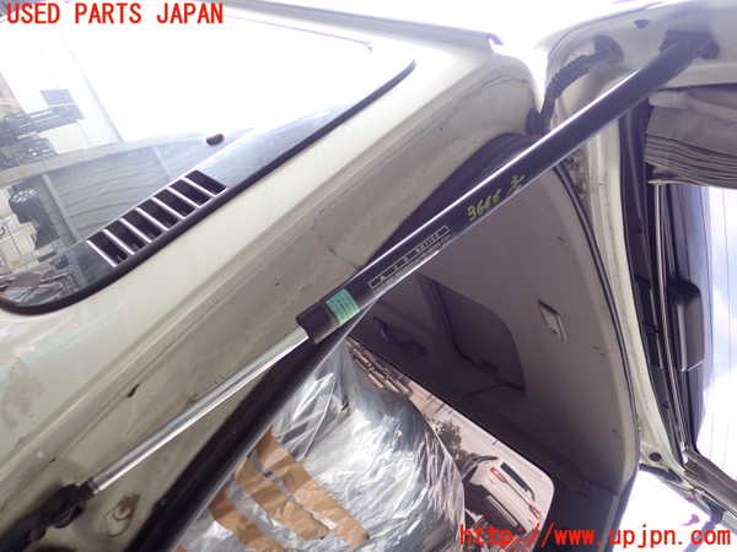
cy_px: 276
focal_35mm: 30
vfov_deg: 46.8
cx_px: 368
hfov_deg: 60.0
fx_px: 639
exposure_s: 1/125
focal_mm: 5.4
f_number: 2.3
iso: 200
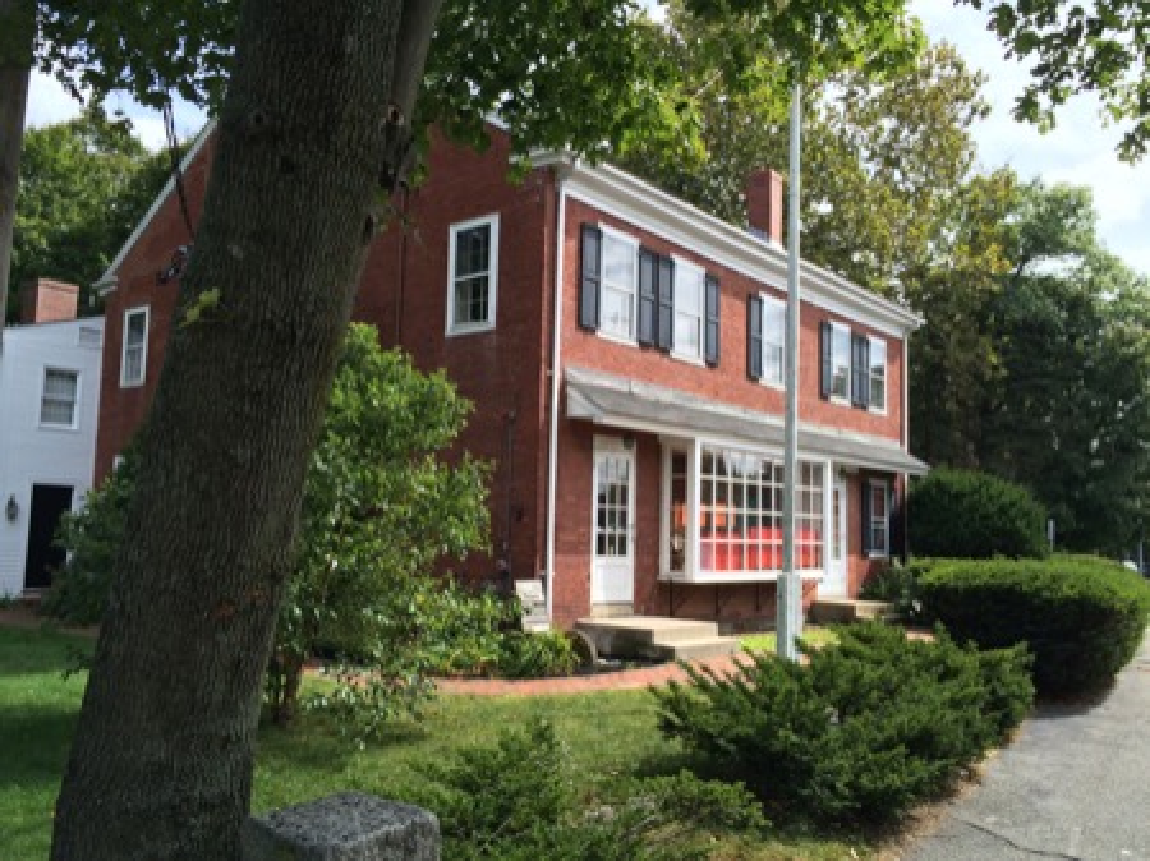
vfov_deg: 48.2
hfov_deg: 61.7
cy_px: 430
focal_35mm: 29
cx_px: 575
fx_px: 963
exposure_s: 1/977
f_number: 2.2
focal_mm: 4.15
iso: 32
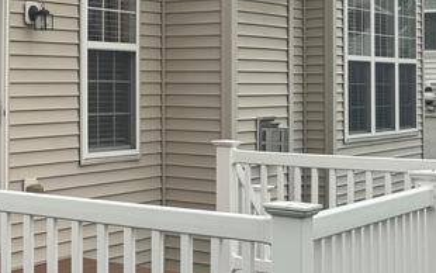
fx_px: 998
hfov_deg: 22.0
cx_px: -142
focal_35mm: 84
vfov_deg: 15.5
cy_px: 56
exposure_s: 1/842
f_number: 1.78
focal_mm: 6.76
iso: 80
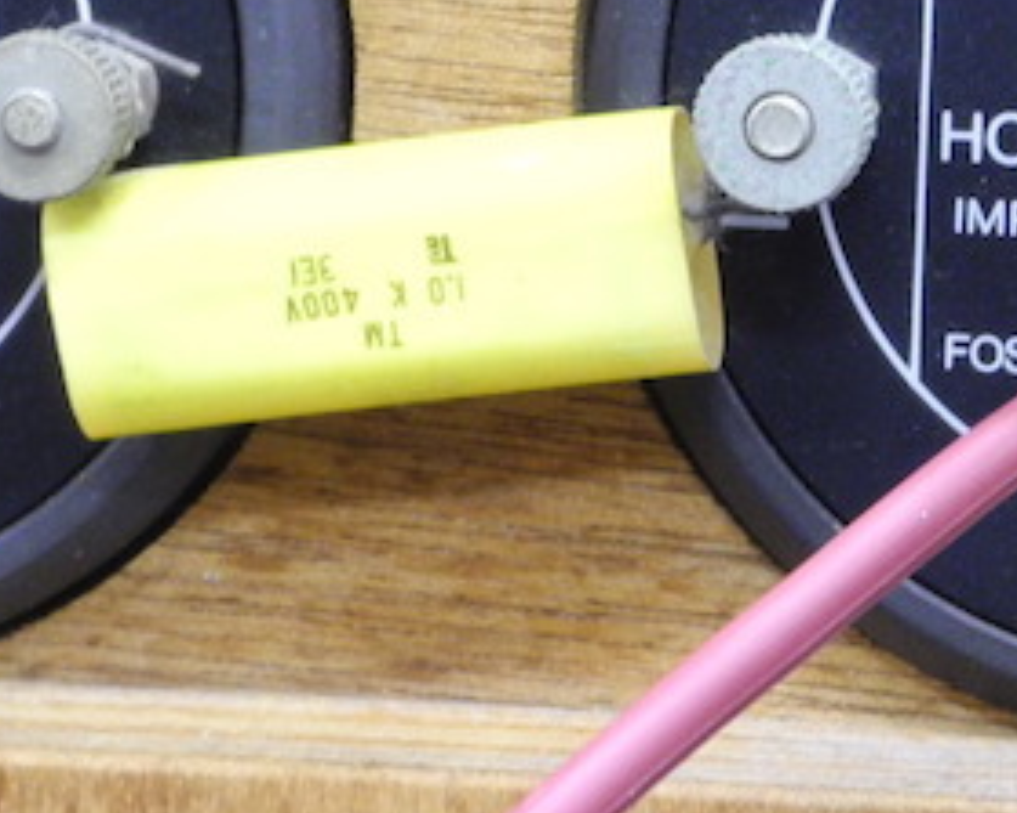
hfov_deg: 9.4
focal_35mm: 205
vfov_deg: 7.5
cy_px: 321
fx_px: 6168
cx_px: 412
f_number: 3.5
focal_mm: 13
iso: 400
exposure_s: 1/11.6
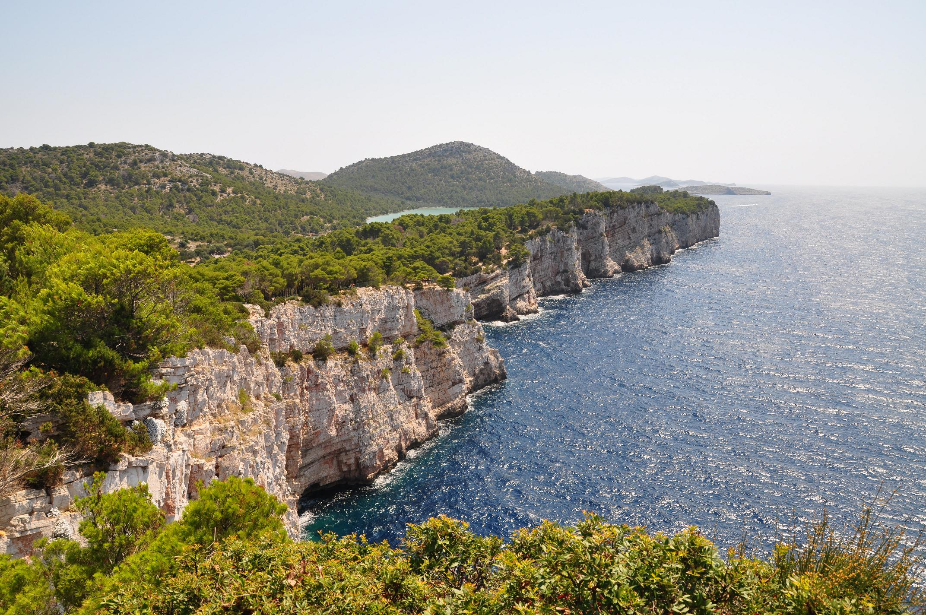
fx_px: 694
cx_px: 463
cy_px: 308
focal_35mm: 27
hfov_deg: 67.4
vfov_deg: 47.8
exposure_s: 1/250
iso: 200
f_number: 10
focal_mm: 18
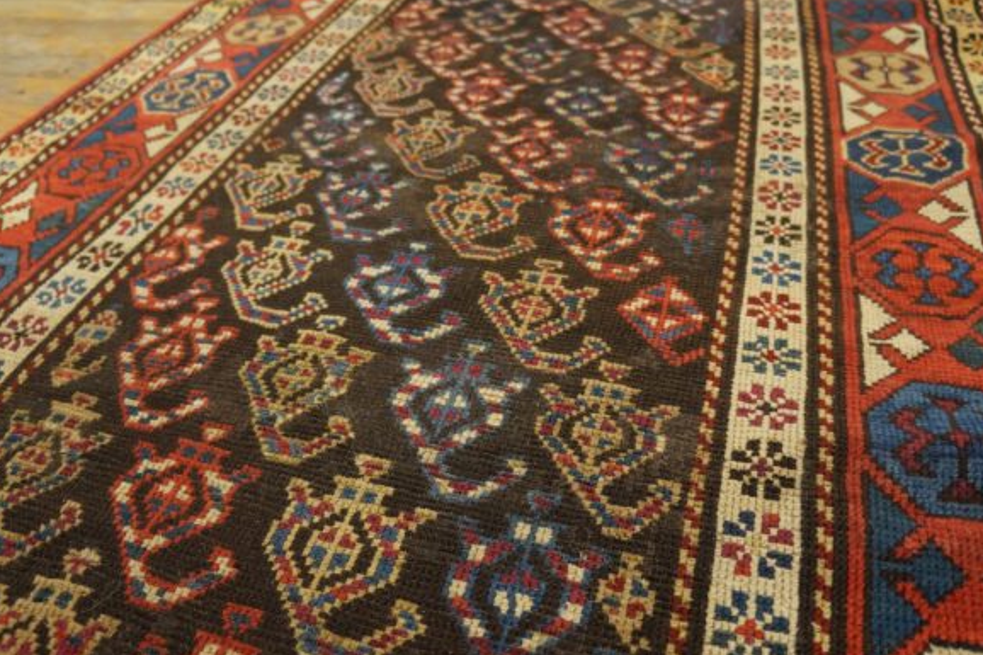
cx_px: 500
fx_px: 764
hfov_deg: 65.5
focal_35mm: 28
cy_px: 324
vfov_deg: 46.4
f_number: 4
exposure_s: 1/60
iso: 1600
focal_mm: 18
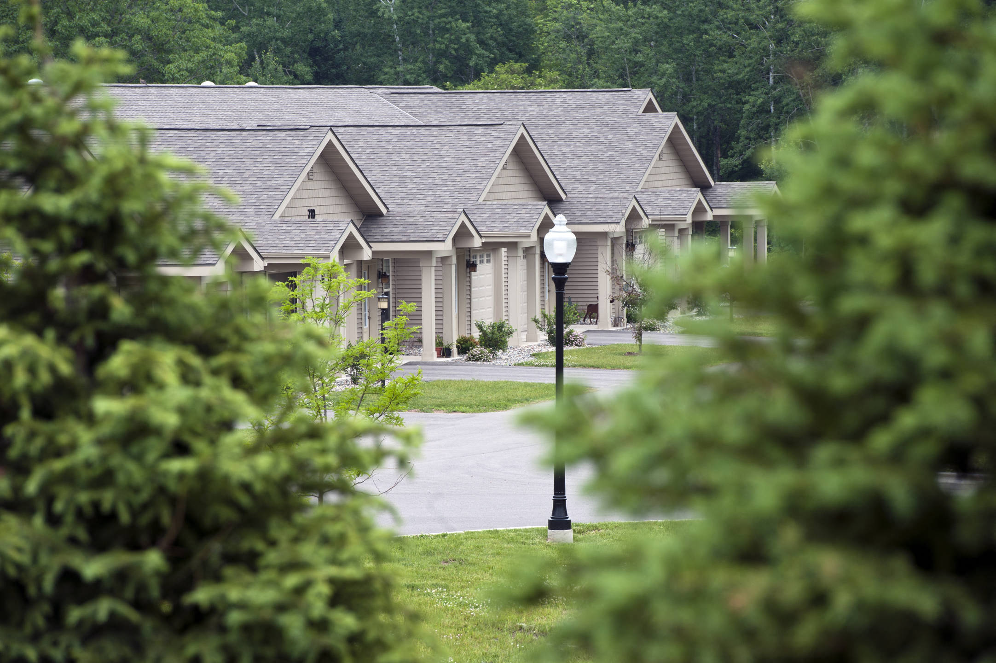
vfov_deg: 6.9
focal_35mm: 200
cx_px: 498
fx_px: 5530
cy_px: 332
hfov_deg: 10.3
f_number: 9
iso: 200
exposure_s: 1/160
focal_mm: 200
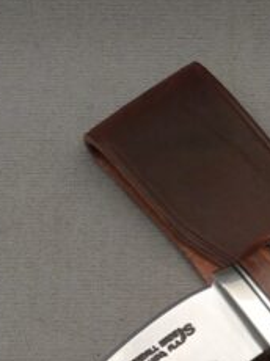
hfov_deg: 13.6
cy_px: 344
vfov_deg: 18.0
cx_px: 272
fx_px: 1115
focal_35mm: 107
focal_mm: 7.28
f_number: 3.6
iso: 400
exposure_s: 1/20
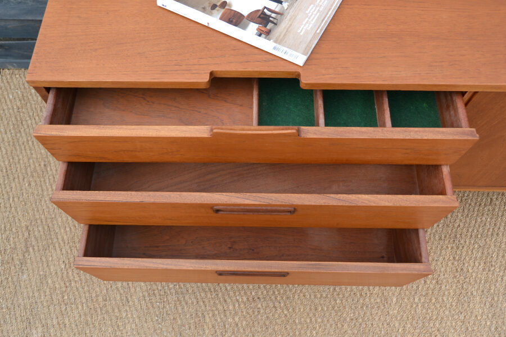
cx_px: 253
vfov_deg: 45.7
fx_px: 401
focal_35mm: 28
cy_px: 168
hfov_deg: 64.6
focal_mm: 19
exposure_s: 1/125
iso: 100
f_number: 5.6
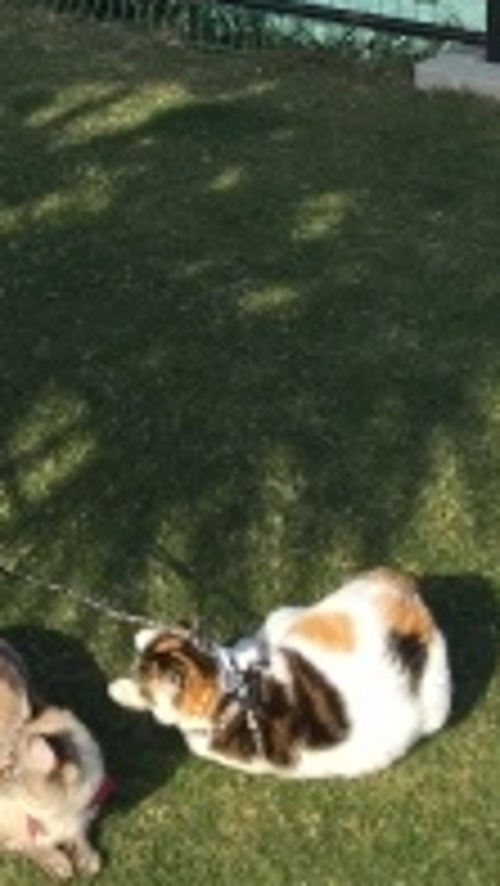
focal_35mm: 80
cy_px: -193
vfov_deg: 24.0
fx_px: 1883
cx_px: -110
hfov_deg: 14.6
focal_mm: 4.15
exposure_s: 1/1364
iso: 32
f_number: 2.2
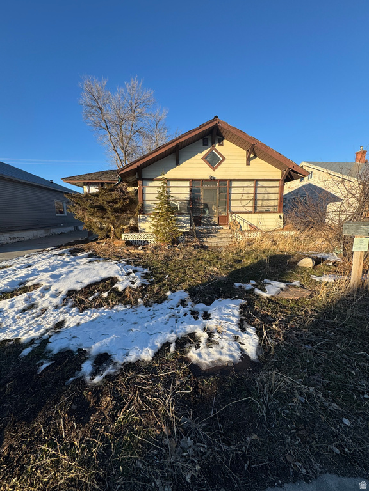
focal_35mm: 14
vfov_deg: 102.1
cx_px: 184
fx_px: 199
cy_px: 246
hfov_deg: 85.7
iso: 40
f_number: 2.2
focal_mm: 2.22
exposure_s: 1/804
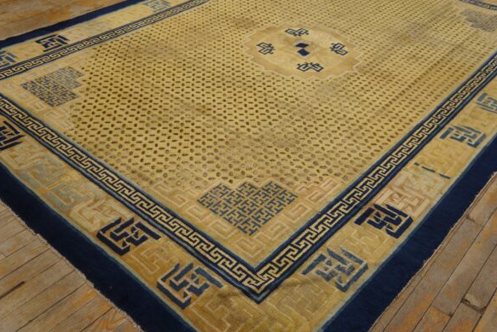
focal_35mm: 37
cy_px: 163
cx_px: 247
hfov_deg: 51.9
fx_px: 511
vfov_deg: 36.0
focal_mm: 24
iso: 500
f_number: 4
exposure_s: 1/60
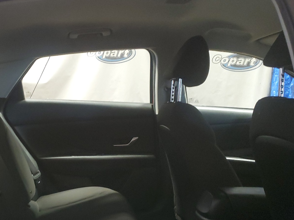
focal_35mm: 44
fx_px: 374
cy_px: 156
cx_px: 74
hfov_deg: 41.7
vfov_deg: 32.4
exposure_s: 1/17
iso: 310
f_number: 1.5
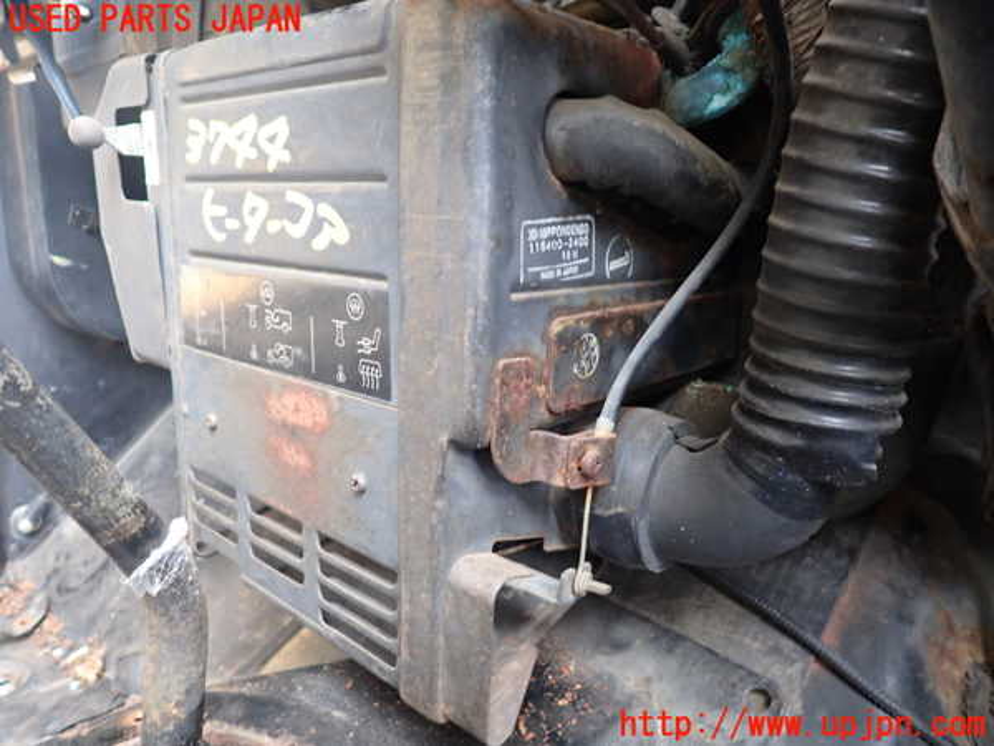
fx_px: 718
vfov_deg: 54.9
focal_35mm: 25
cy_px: 373
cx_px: 497
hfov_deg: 69.4
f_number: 2
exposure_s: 1/30
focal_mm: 4.5
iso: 200
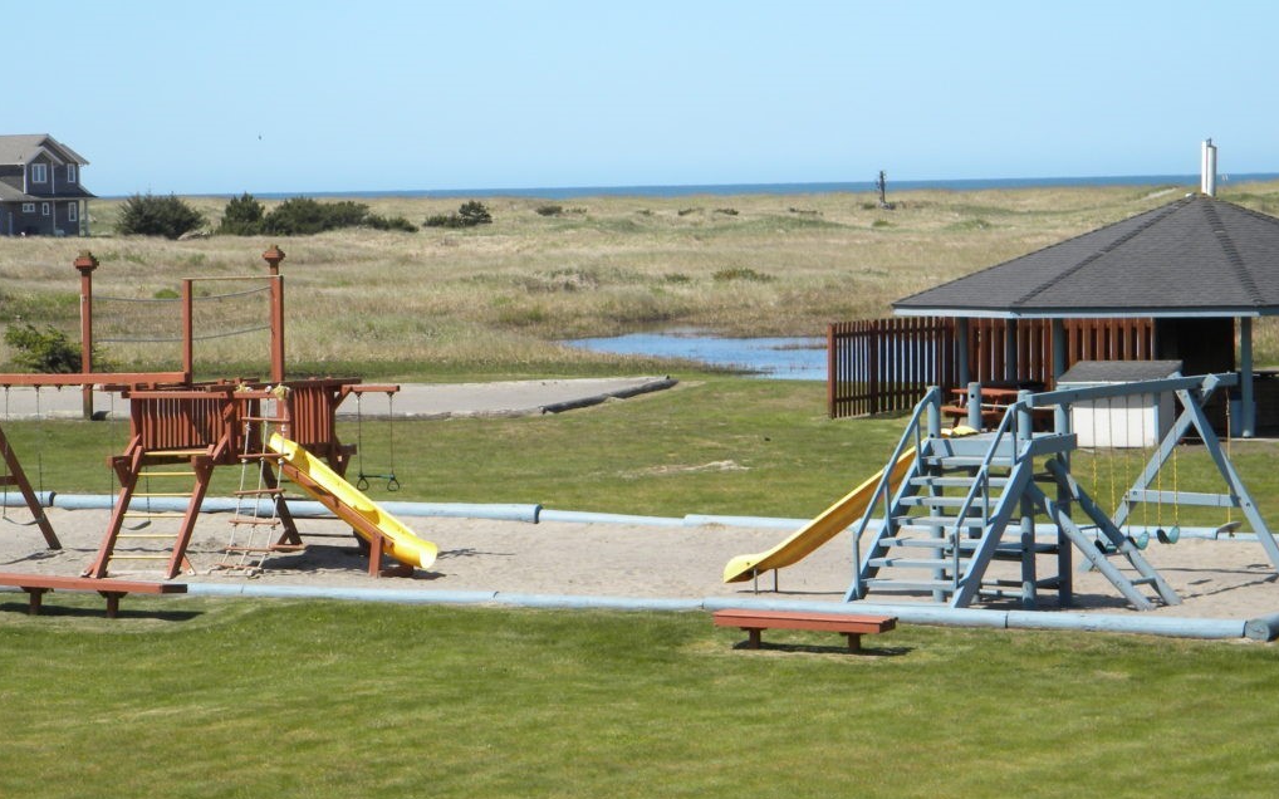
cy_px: 382
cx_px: 638
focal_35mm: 112
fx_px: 3904
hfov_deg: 18.6
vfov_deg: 11.7
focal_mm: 19
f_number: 4.7
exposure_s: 1/500
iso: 81
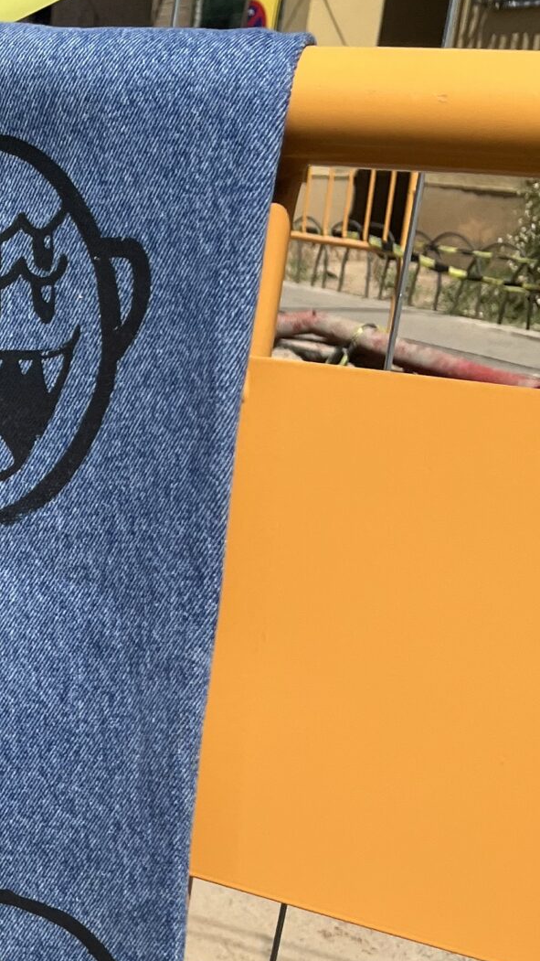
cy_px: 749
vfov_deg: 30.0
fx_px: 1757
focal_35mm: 69
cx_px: -323
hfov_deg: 15.7
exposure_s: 1/5076
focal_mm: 5.1
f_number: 1.6
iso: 50
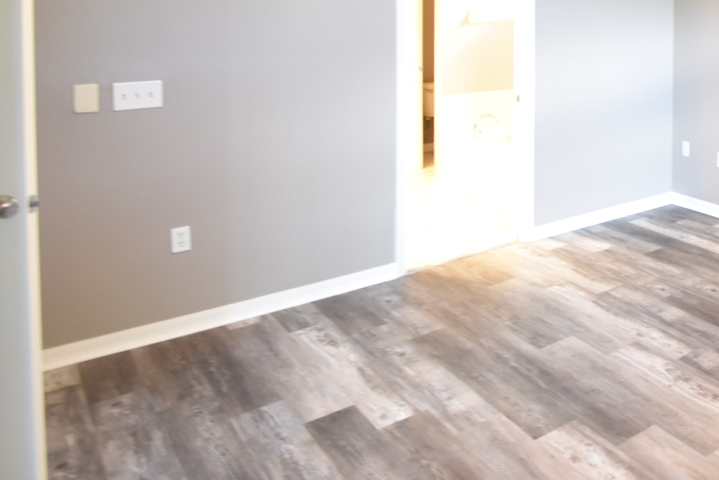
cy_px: 21
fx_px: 659
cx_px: 736
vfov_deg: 36.6
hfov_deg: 46.7
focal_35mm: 33
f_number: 3.5
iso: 800
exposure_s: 1/15
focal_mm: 10
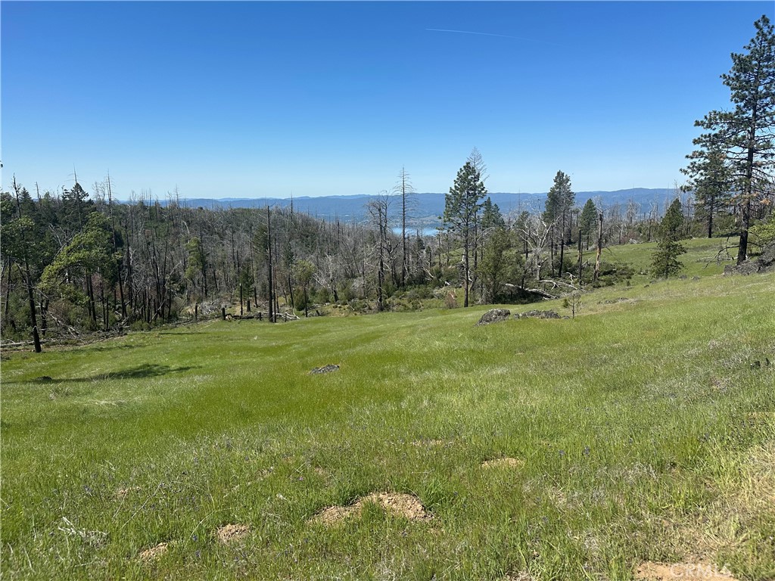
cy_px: 290
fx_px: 537
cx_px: 388
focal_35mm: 24
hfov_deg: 71.6
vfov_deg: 56.8
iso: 80
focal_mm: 6.86
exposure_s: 1/5263
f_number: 1.78
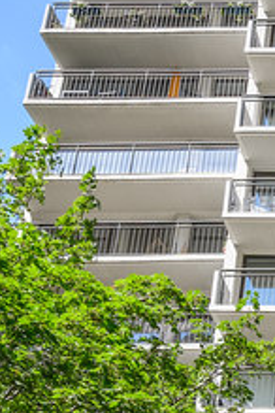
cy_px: 238
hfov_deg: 16.5
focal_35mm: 69
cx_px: 496
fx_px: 791
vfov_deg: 29.2
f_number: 8
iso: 100
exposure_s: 1/100
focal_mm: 14
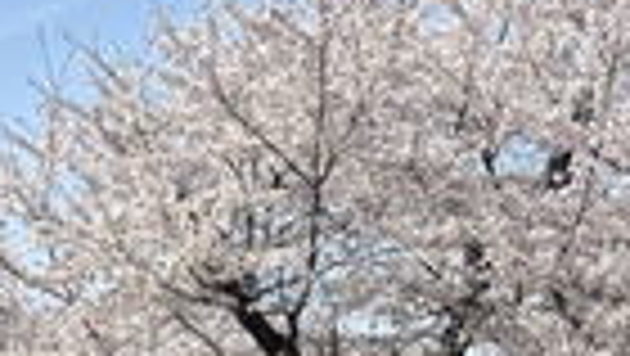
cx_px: -144
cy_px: 597
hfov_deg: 19.8
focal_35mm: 101
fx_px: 1689
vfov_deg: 11.3
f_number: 1.6
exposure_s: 1/2857
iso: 50
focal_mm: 5.96
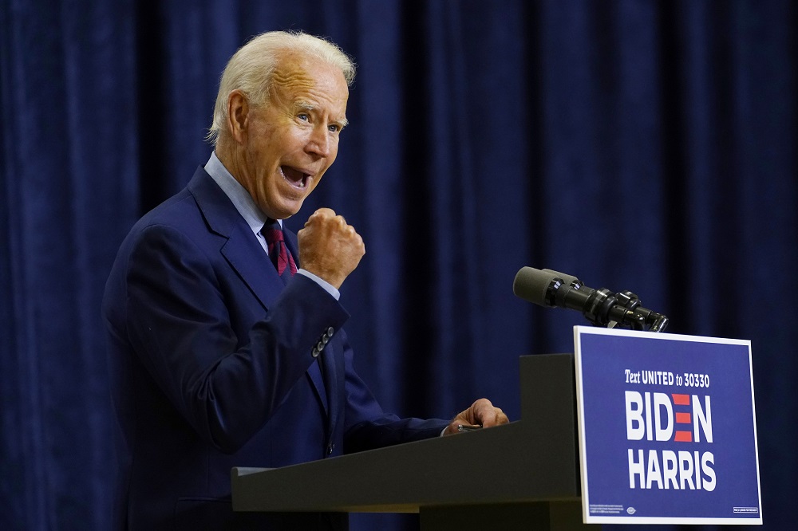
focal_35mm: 292
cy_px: 266
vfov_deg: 4.7
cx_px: 399
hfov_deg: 7.1
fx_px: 6470
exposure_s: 1/500
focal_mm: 292
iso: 4000
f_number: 5.6
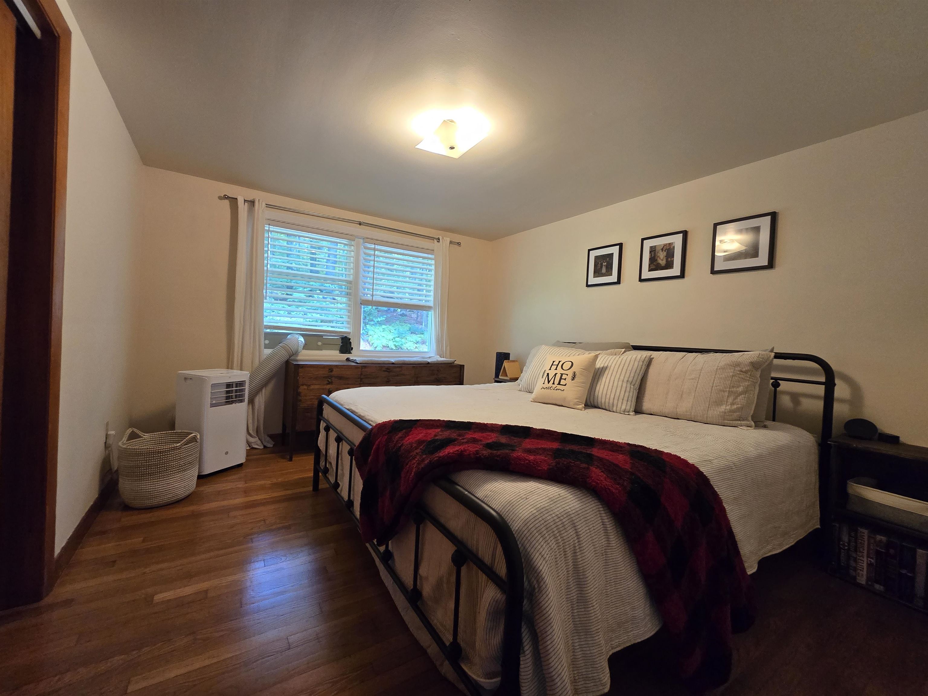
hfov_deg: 106.2
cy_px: 348
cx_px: 464
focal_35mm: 13
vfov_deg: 89.9
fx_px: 349
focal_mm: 2.2
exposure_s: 1/60
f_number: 2.2
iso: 250
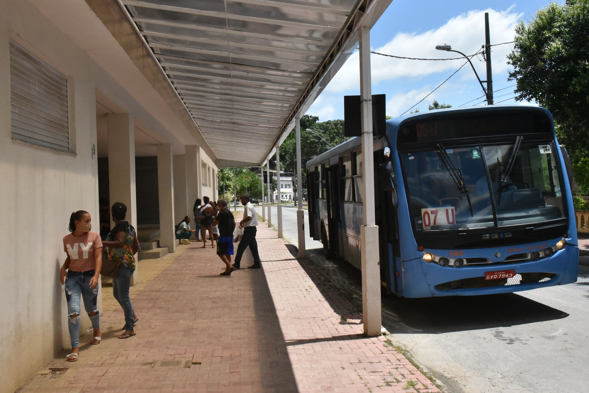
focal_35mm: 36
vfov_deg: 36.9
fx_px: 589
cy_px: 195
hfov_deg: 53.1
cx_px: 276
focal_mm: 31
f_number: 20
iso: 8000
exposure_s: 1/4000
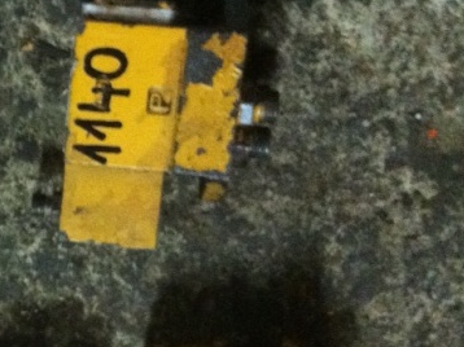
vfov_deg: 14.8
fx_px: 1340
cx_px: -99
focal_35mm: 100
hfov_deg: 18.6
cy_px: 173
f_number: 2.8
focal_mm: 3.85
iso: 800
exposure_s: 1/15
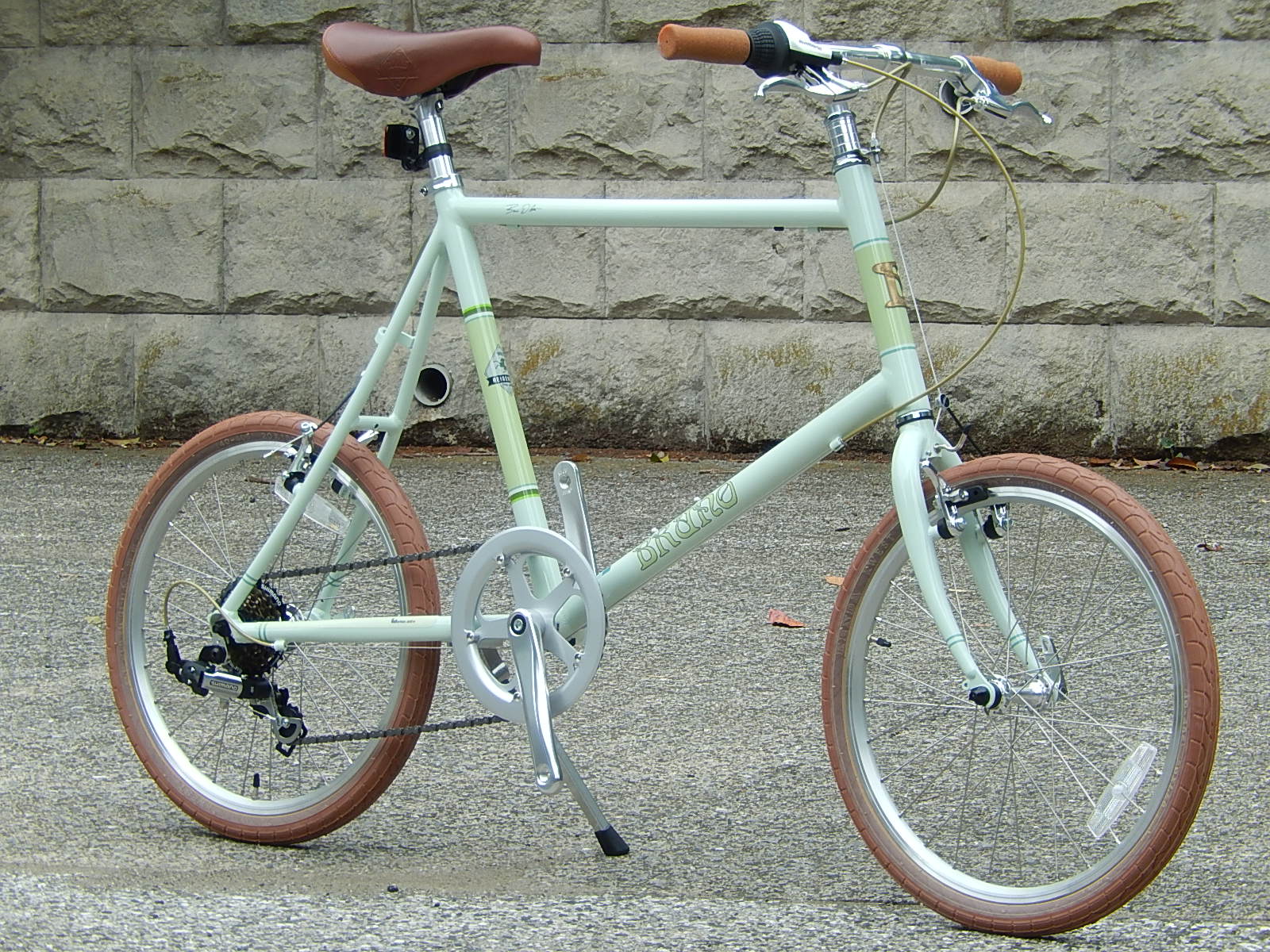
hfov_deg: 13.4
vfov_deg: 10.1
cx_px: 635
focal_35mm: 147
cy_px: 476
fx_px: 5393
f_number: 5.6
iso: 125
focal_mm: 26.4
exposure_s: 1/50
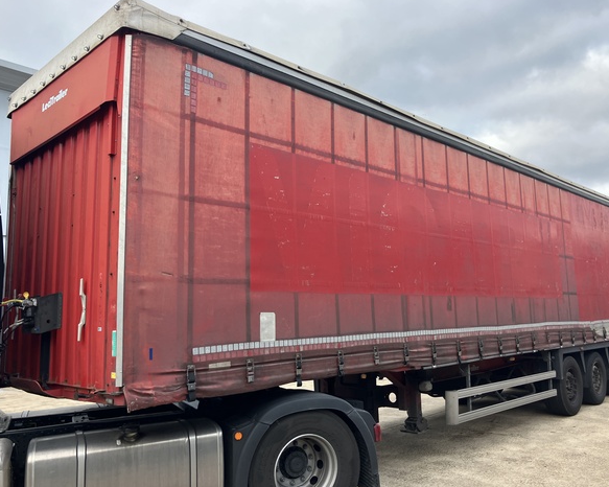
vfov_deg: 48.5
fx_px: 541
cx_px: 324
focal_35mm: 30
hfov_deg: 58.7
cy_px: 239
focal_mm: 3.99
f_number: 1.8
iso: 32
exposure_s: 1/287
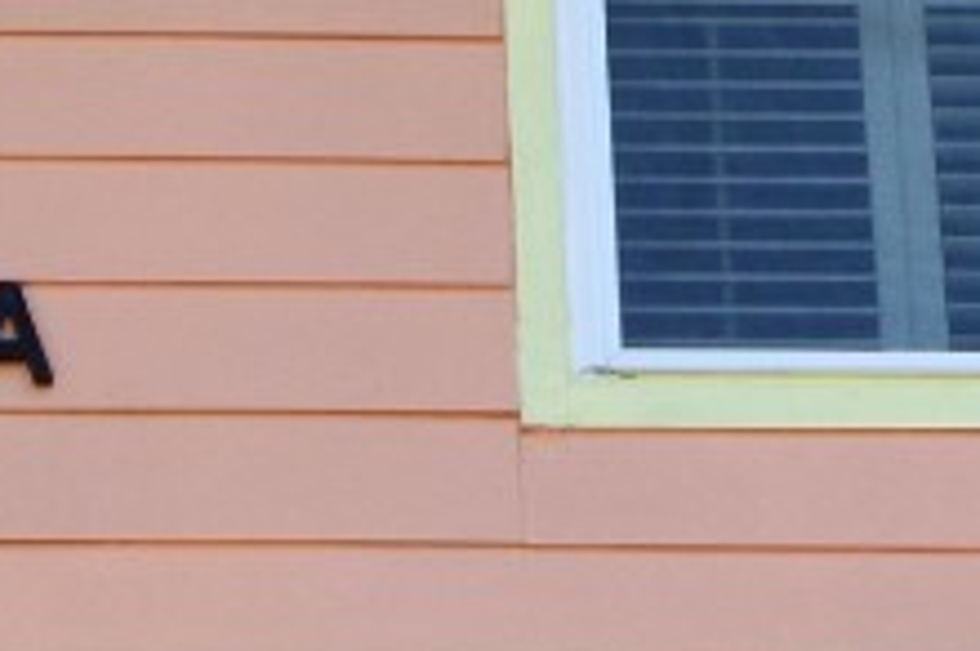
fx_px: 3860
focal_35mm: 142
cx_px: 296
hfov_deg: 14.4
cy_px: 1177
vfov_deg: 9.2
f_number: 10
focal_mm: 18
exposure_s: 1/320
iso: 400
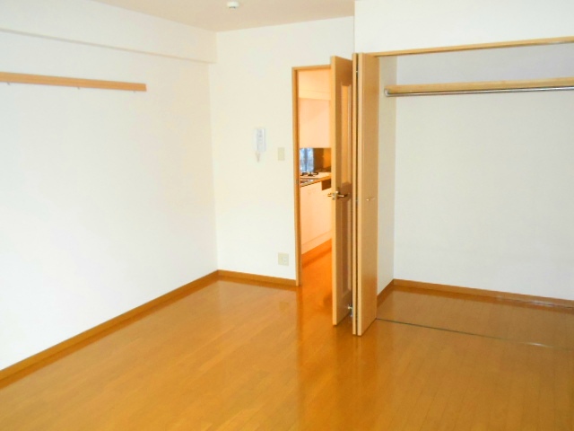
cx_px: 287
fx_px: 497
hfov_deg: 60.0
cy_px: 216
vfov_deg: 46.8
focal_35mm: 30
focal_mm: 5.1
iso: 800
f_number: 3.4
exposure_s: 1/25
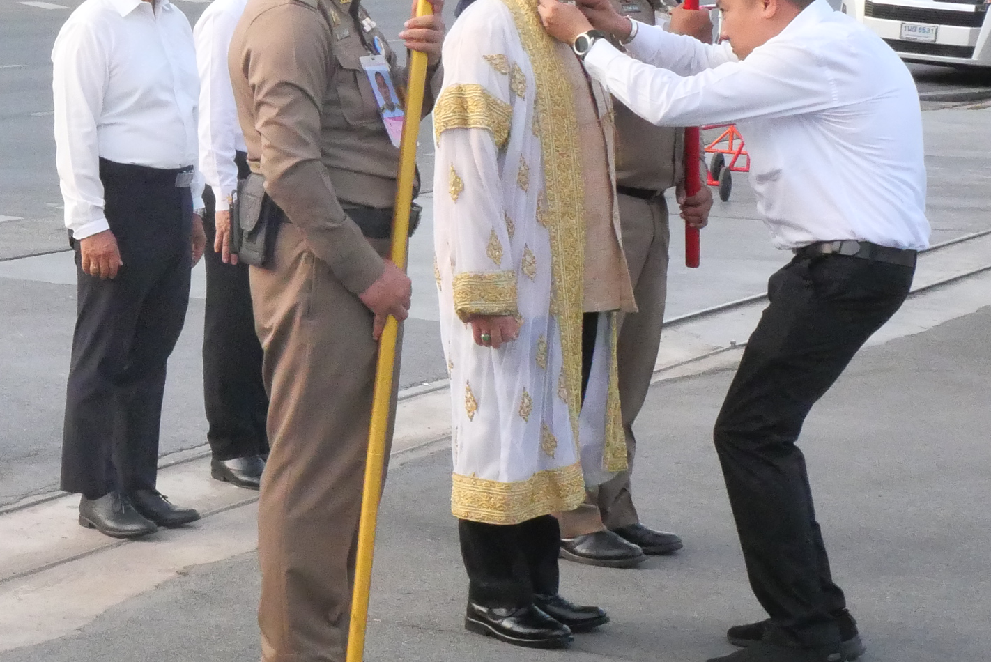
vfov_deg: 12.8
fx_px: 2947
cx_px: -155
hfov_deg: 18.2
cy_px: 228
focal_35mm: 107
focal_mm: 20
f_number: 14
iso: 4000
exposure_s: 1/400
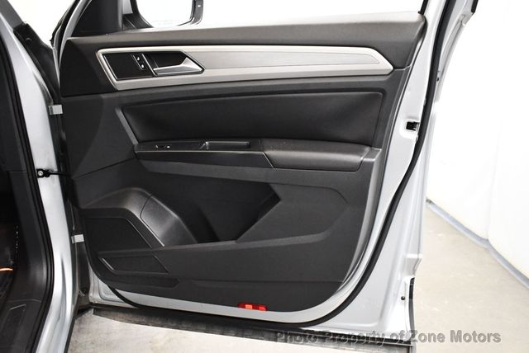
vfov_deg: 36.9
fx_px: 529
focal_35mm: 36
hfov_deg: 53.1
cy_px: 176
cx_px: 264
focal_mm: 18
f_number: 3.5
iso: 3200
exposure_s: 1/80
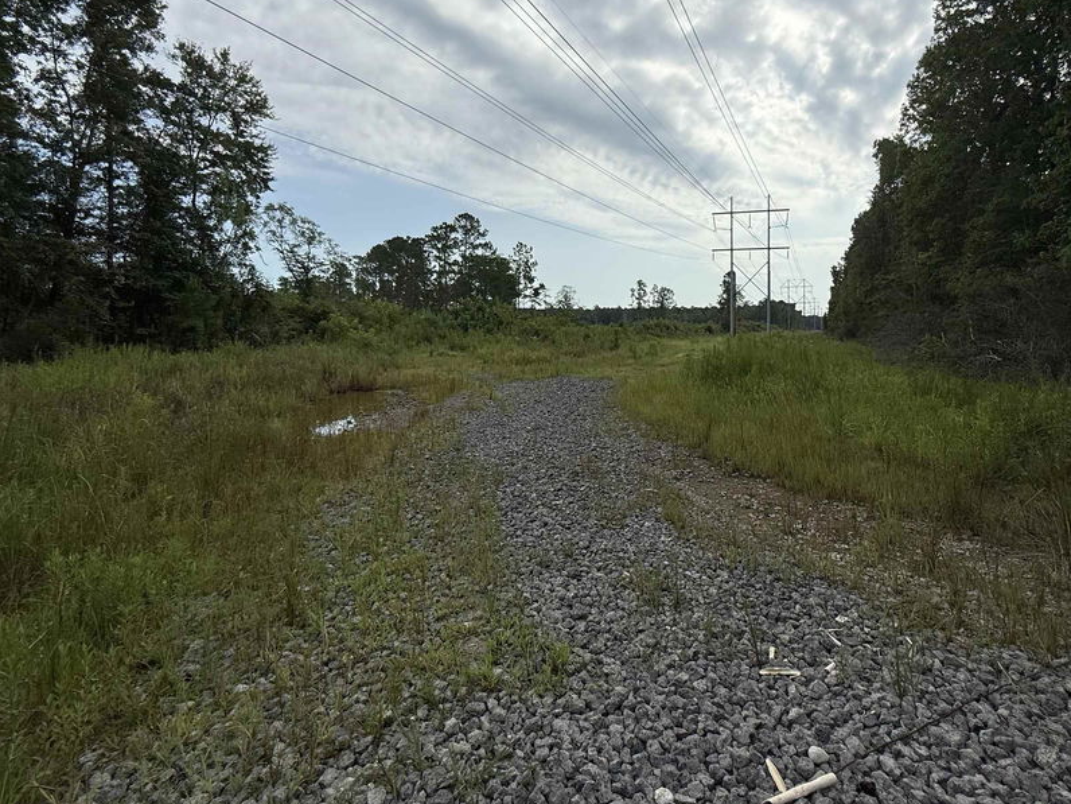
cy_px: 327
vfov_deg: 71.0
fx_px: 557
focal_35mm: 18
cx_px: 579
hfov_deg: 87.6
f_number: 2.2
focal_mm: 2.22
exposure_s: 1/4762
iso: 50
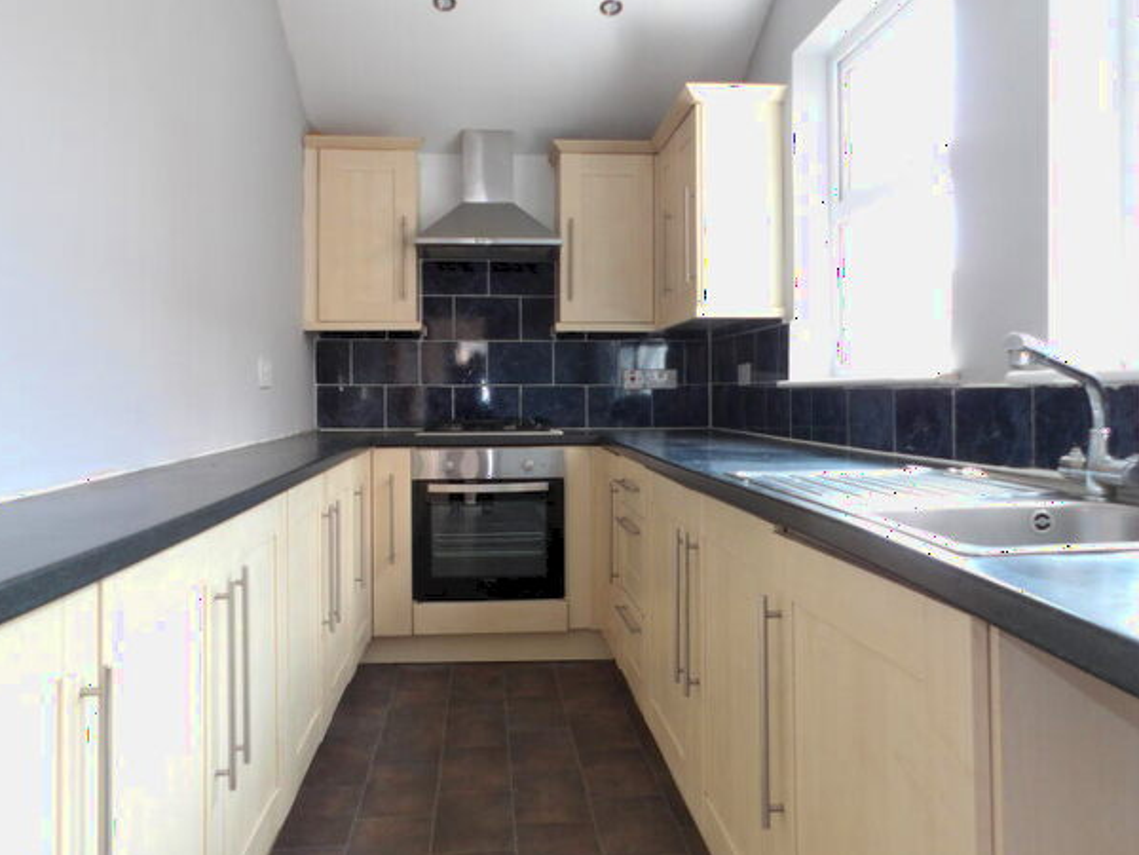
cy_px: 392
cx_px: 560
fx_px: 921
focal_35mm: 28
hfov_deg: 63.4
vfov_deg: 49.7
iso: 174
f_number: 4.1
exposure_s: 1/30
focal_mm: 4.3
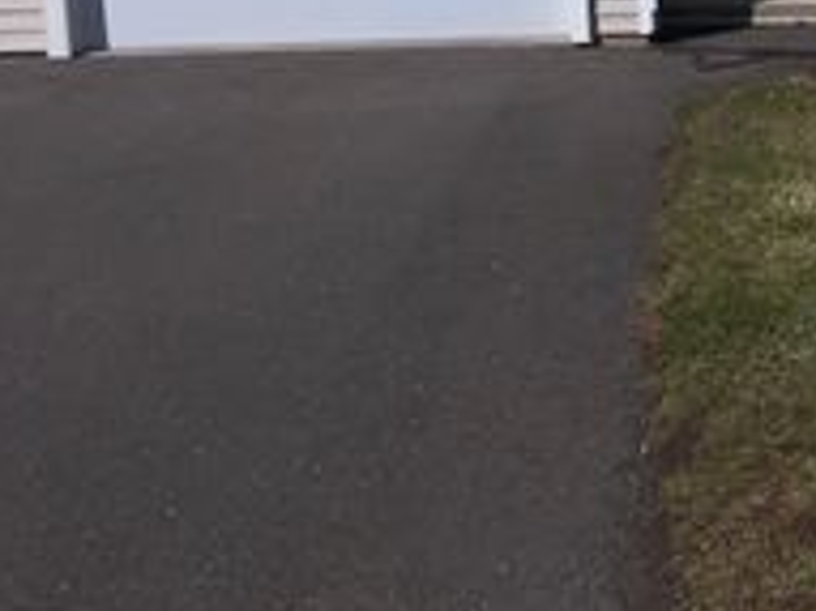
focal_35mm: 68
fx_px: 1602
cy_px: 24
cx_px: 910
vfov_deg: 21.0
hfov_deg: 26.2
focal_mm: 4.25
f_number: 1.8
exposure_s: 1/37037
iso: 40
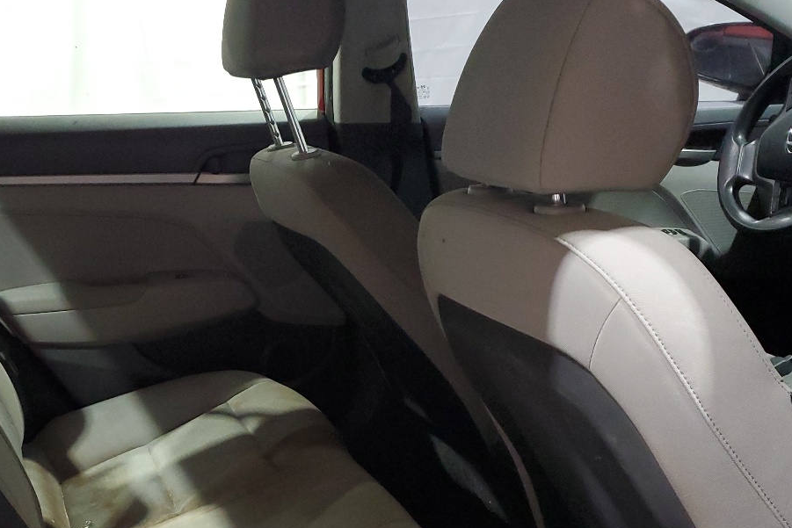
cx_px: 265
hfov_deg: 40.6
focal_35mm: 48
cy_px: 427
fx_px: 1056
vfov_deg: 27.5
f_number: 1.5
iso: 298
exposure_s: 1/60.2
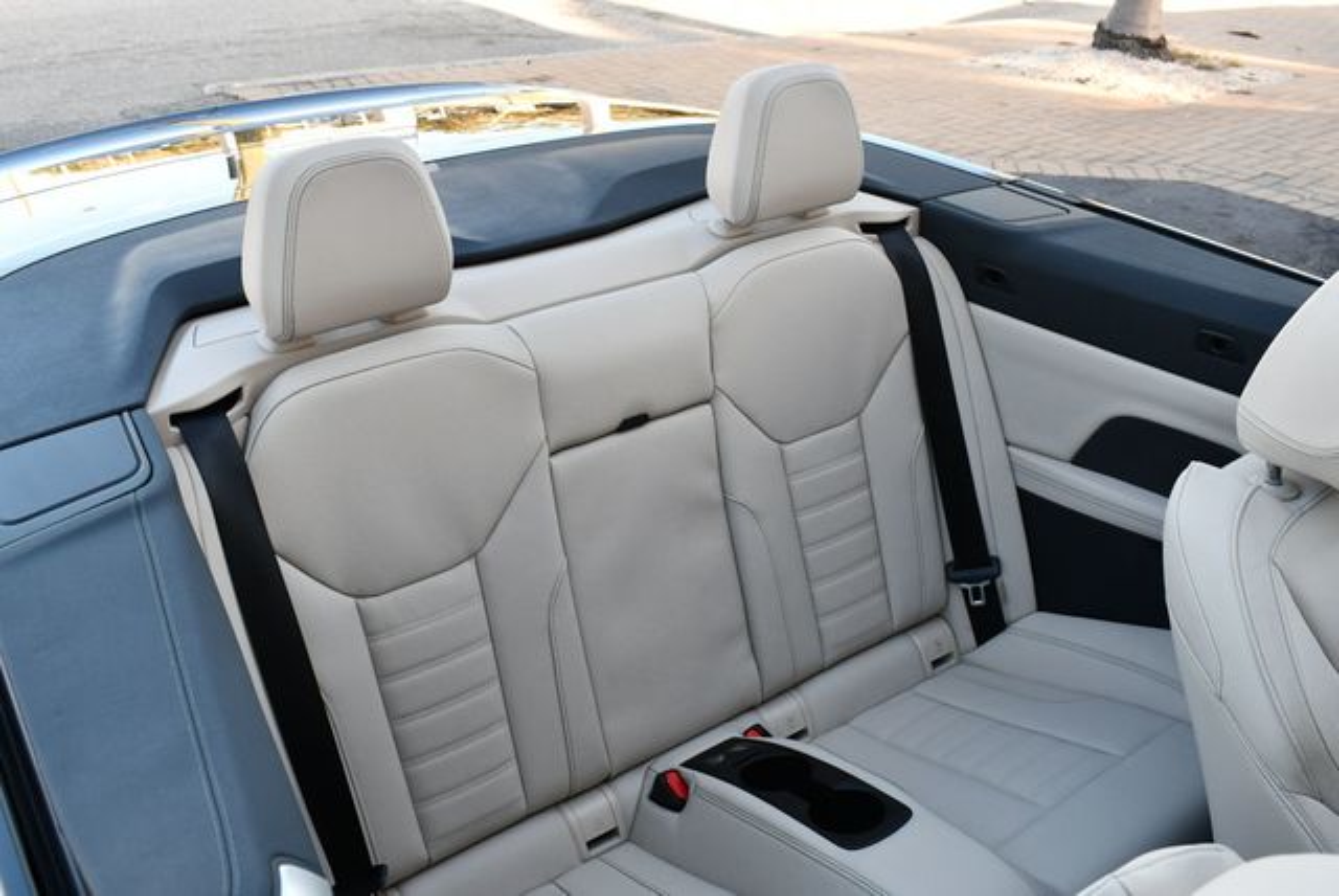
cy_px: 448
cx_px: 670
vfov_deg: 36.9
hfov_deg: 53.1
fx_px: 1340
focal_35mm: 36
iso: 400
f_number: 5
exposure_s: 1/250
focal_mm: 18
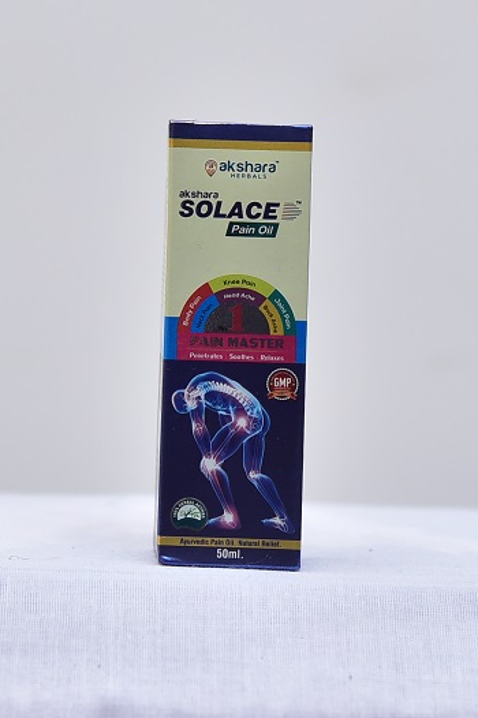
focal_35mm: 58
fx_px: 1157
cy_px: 359
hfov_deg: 23.4
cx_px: 239
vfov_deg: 34.5
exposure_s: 1/125
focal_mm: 58
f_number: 4
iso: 1250
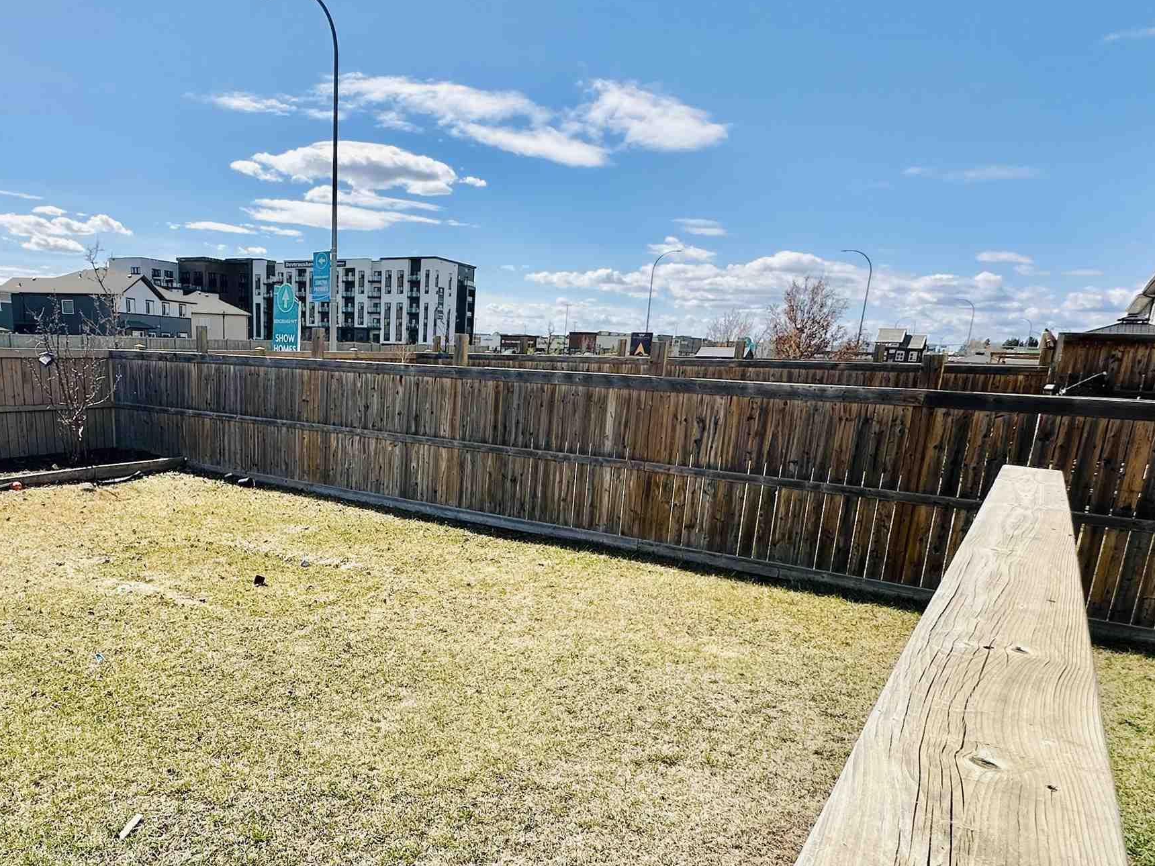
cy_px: 555
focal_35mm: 25
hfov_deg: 67.9
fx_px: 834
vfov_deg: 54.1
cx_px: 406
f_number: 2.2
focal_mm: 2.22
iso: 50
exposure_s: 1/1715
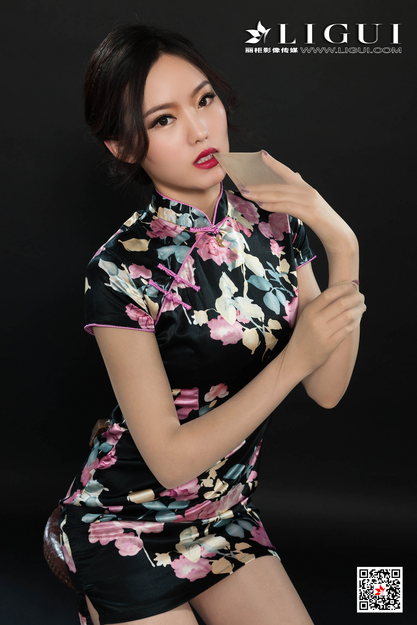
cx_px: 208
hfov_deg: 29.9
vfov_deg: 43.6
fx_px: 782
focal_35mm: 45
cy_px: 312
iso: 320
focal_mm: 45
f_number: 9
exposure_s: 1/125
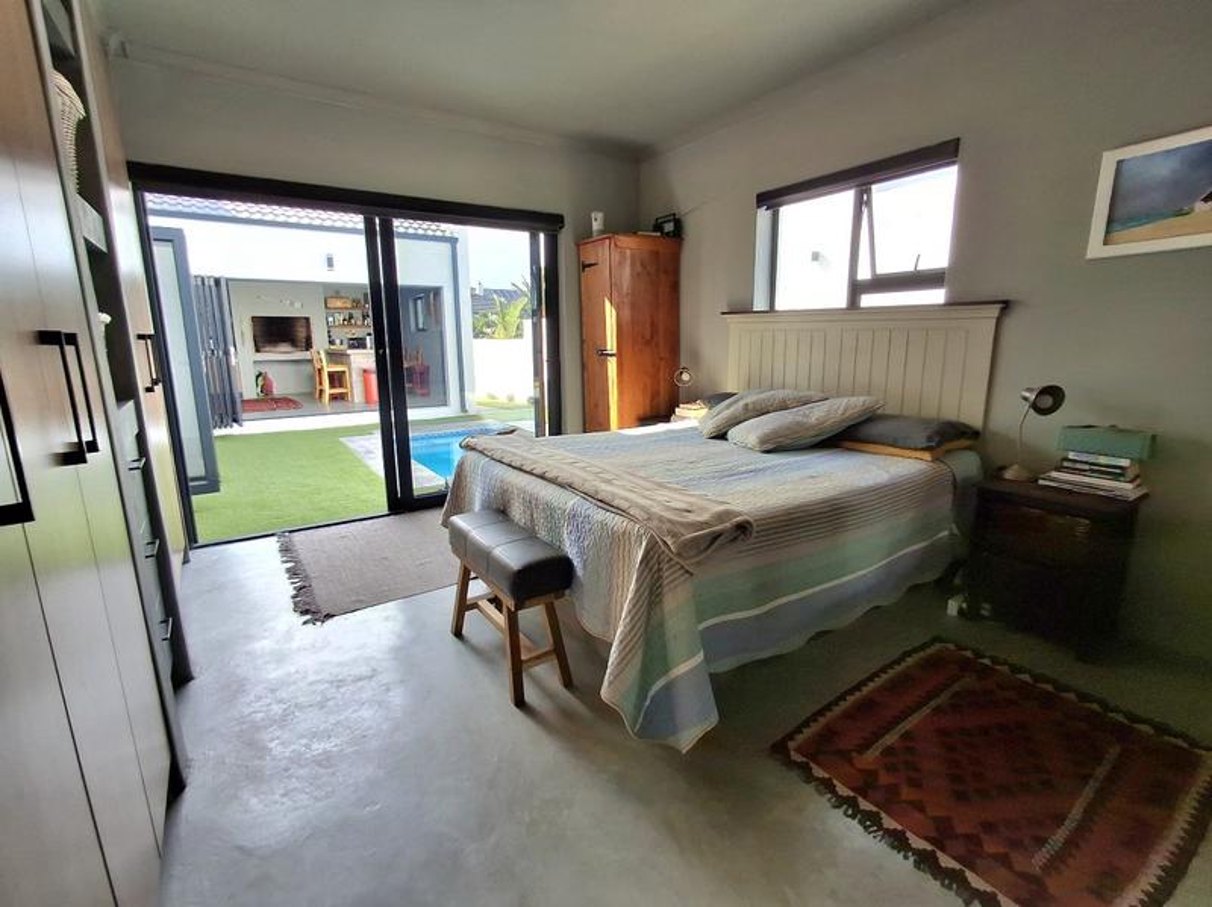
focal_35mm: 16
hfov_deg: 94.5
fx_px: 560
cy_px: 454
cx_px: 606
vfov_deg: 78.0
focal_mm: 1.64
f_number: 2.2
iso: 40
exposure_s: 1/233
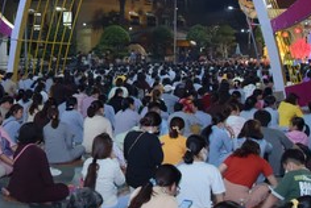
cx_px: 69
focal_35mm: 66
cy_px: 87
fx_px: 571
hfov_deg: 29.9
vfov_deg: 20.7
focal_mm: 24
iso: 1000
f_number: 4
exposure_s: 1/60
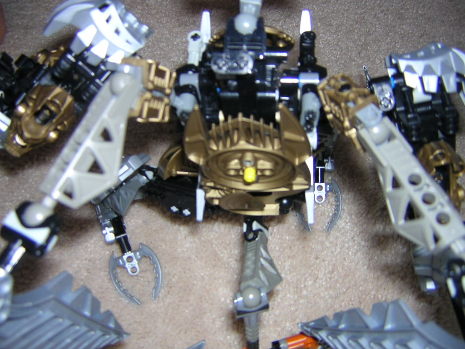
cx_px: 232
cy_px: 174
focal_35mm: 36
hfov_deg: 51.4
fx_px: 484
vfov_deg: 39.7
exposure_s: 1/60.1
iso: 100
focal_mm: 4.7
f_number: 2.6
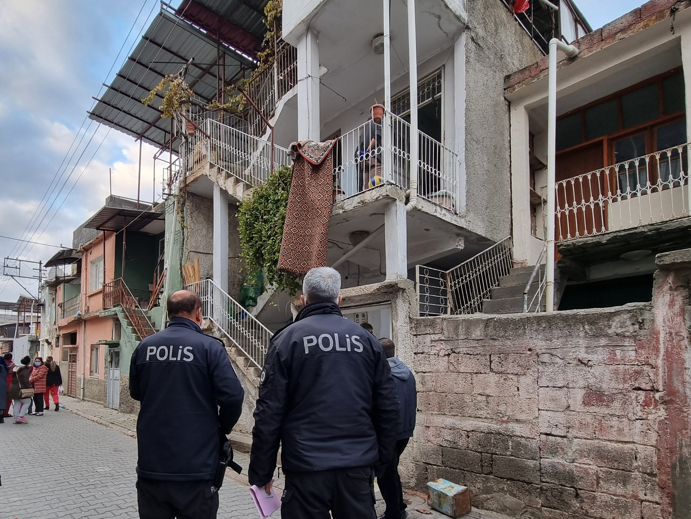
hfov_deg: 83.7
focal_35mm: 19
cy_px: 345
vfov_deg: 66.9
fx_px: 379
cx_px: 279
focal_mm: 2.2
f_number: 2.2
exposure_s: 1/100
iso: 64
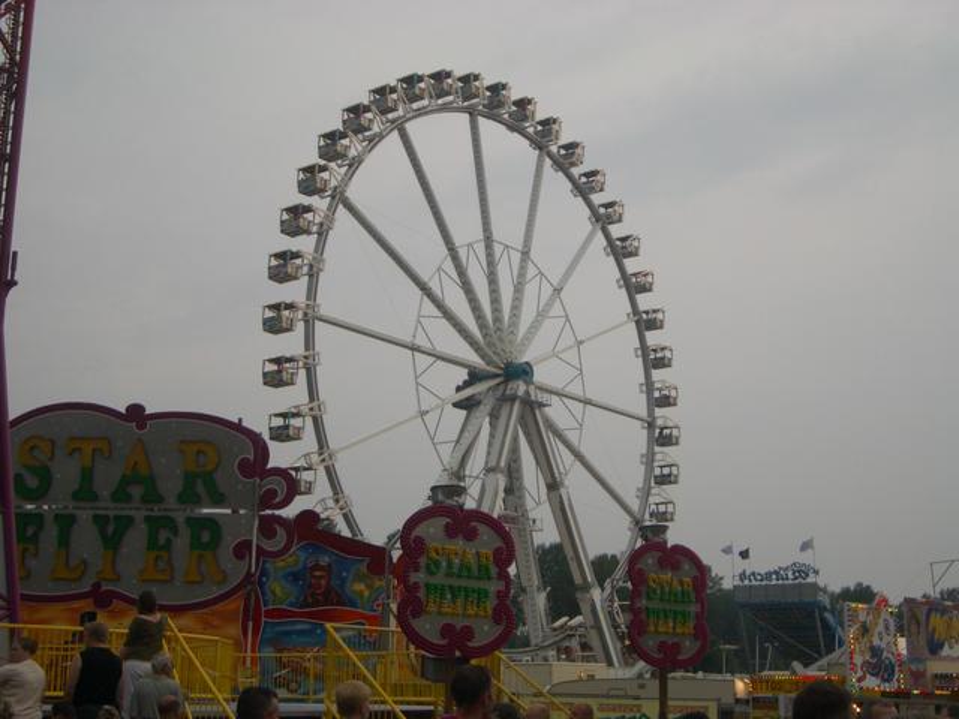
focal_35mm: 49
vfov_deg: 29.7
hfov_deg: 38.9
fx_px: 1357
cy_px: 360
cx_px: 480
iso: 50
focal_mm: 8.2
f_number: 3.1
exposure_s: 1/400
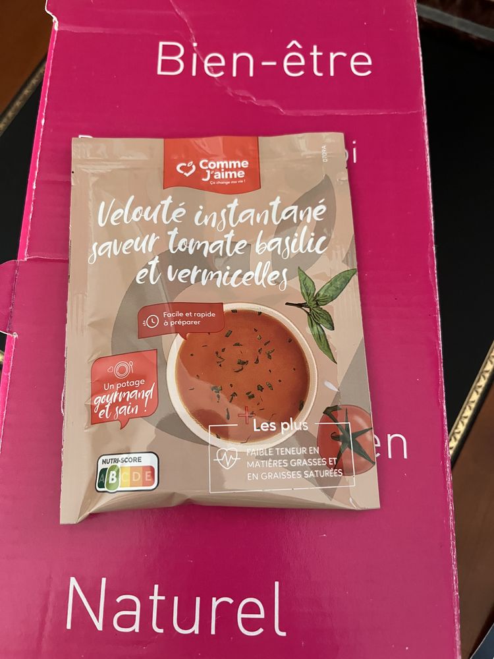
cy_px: 330
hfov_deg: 53.1
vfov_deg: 67.3
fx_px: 495
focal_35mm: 26
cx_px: 247
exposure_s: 1/47
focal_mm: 5.1
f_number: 1.6
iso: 500
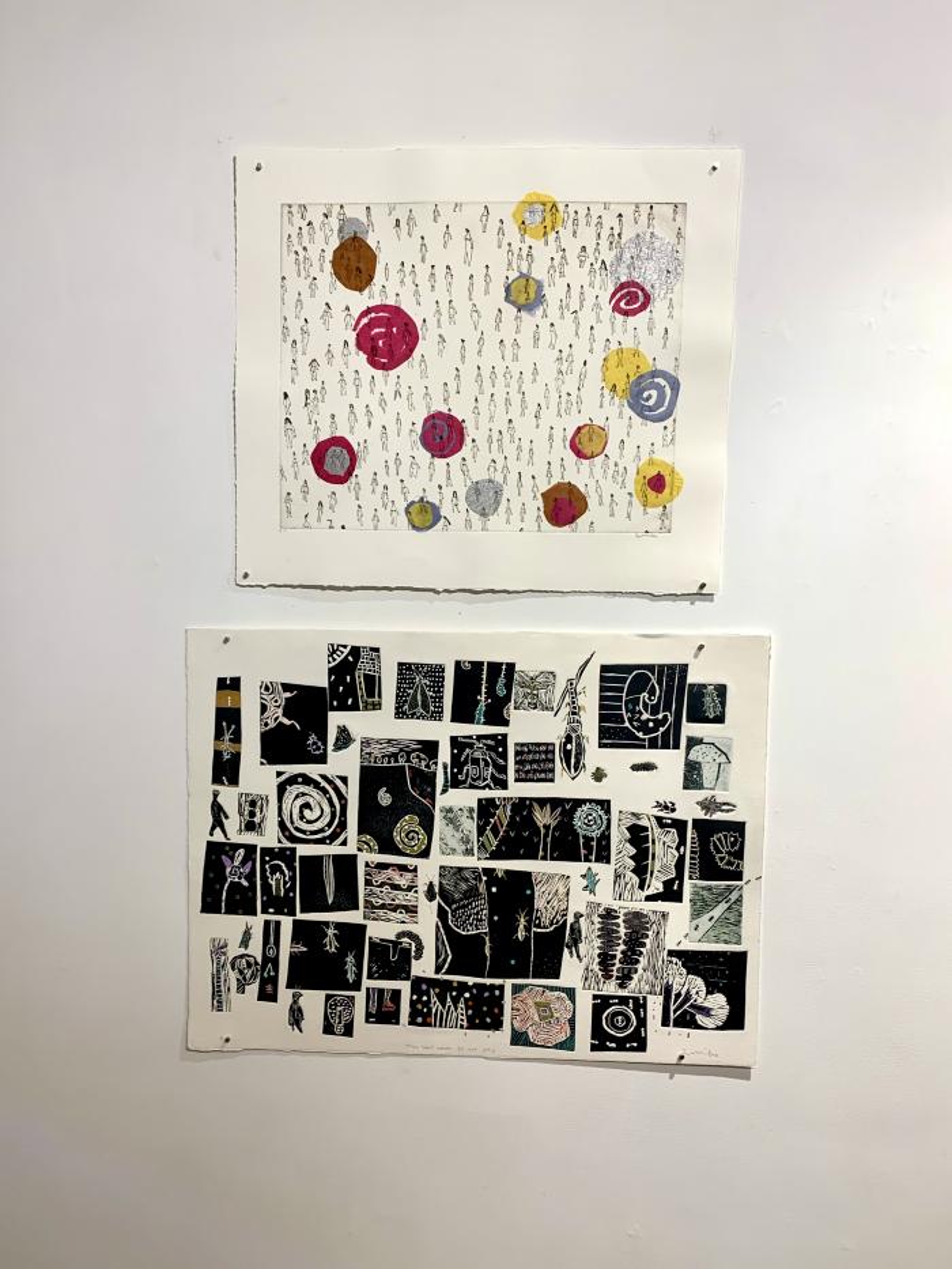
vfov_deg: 67.3
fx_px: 953
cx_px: 476
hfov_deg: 53.1
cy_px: 634
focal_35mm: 26
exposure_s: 1/121
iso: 64
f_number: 1.8
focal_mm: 4.25
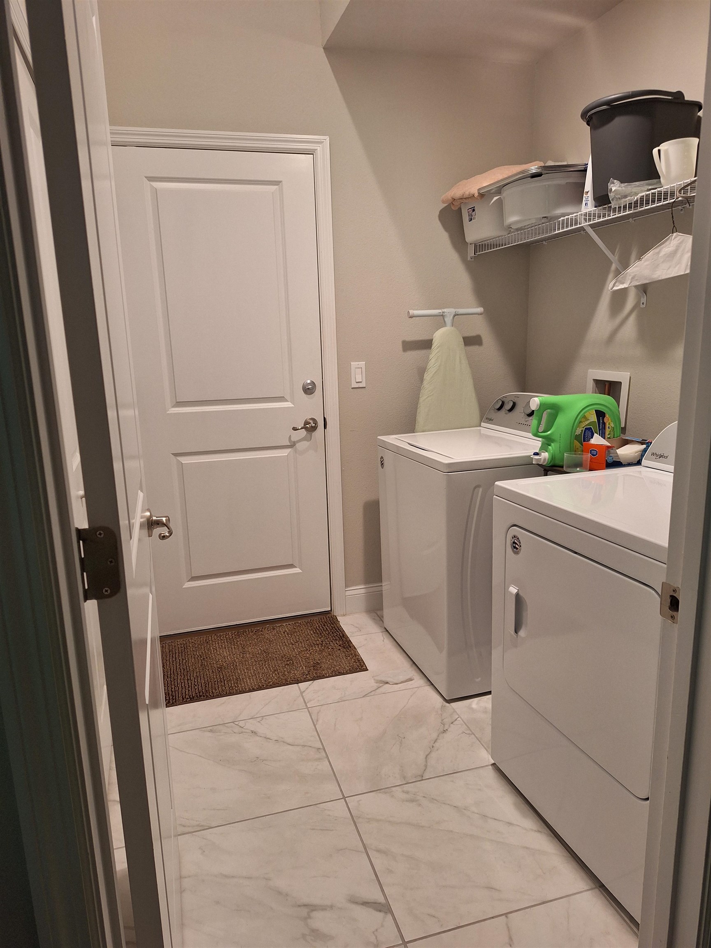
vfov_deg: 73.9
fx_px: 630
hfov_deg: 58.9
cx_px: 356
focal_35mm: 23
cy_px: 474
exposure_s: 1/50
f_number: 1.8
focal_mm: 5.54
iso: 160
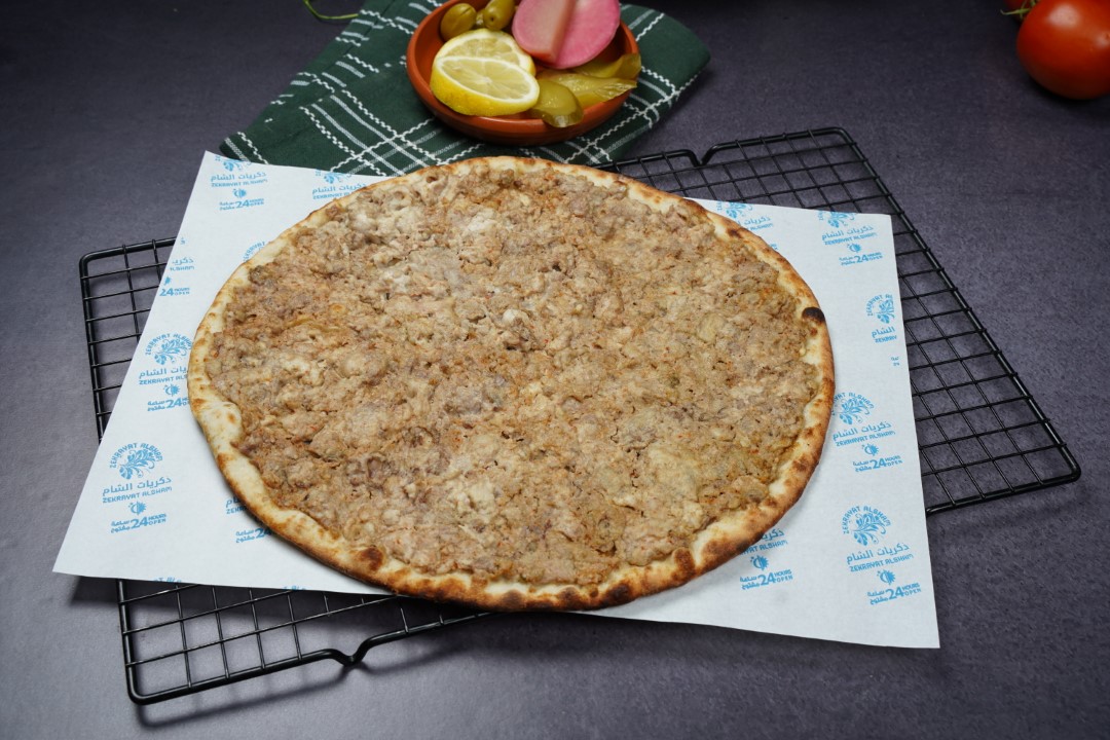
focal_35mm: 45
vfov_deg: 29.9
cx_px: 555
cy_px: 370
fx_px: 1387
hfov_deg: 43.6
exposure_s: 1/100
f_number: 10
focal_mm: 45
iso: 100
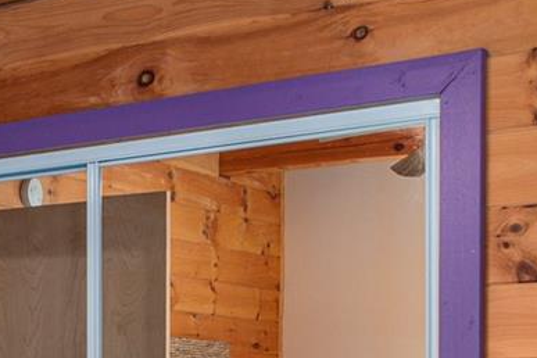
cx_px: -236
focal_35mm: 90
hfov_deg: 20.0
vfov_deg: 14.7
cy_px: 418
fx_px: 1342
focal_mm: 17
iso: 320
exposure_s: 1/15
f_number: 7.1
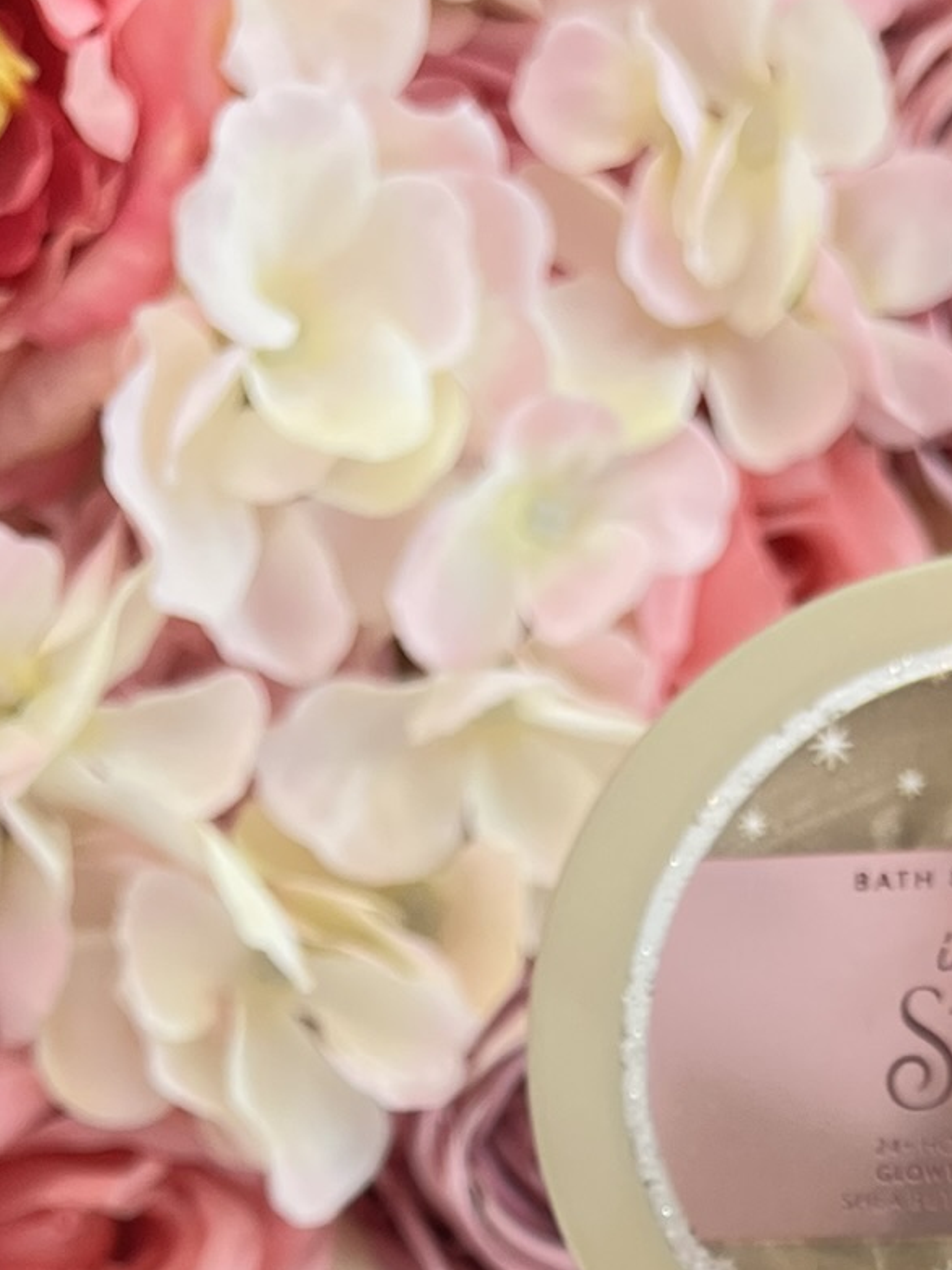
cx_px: 817
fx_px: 2494
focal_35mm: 68
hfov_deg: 21.2
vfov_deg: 25.9
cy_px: 1471
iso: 100
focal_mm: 5.1
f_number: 1.6
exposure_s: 1/60
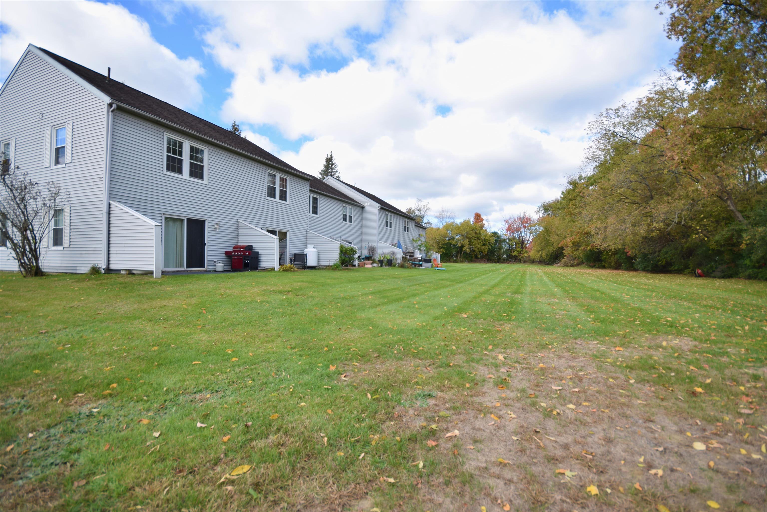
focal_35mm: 15
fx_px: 320
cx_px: 384
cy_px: 256
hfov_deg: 100.4
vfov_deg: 77.3
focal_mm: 10
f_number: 6.3
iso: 200
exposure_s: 1/320
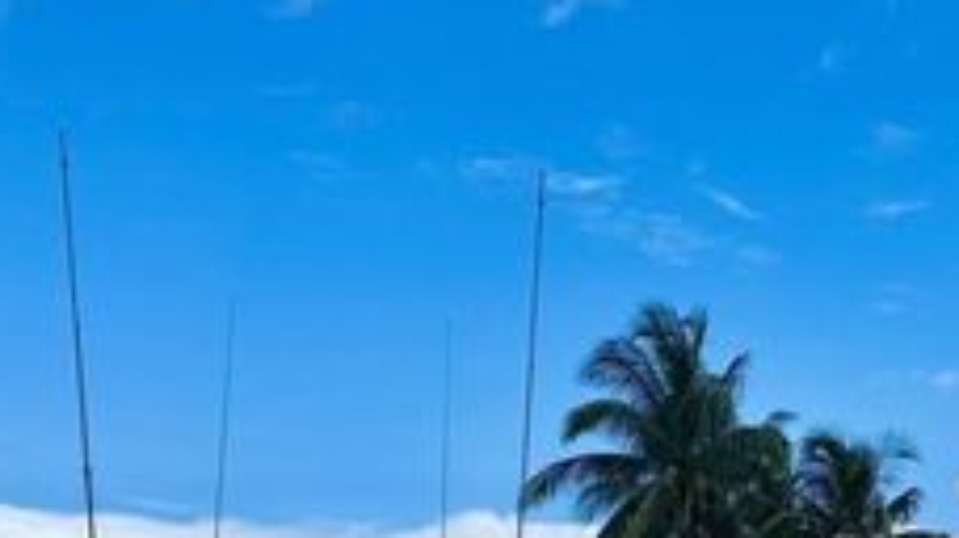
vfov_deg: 17.0
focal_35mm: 68
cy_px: 633
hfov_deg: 29.5
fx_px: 1728
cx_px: 887
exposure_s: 1/6711
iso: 80
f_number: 1.78
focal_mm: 6.76
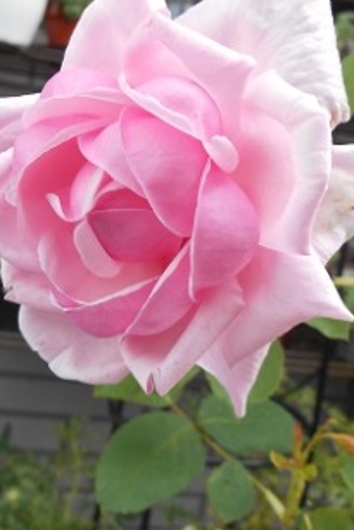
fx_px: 648
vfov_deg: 44.5
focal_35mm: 44
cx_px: 163
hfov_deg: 30.5
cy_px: 257
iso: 80
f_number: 3.4
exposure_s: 1/50
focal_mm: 4.7
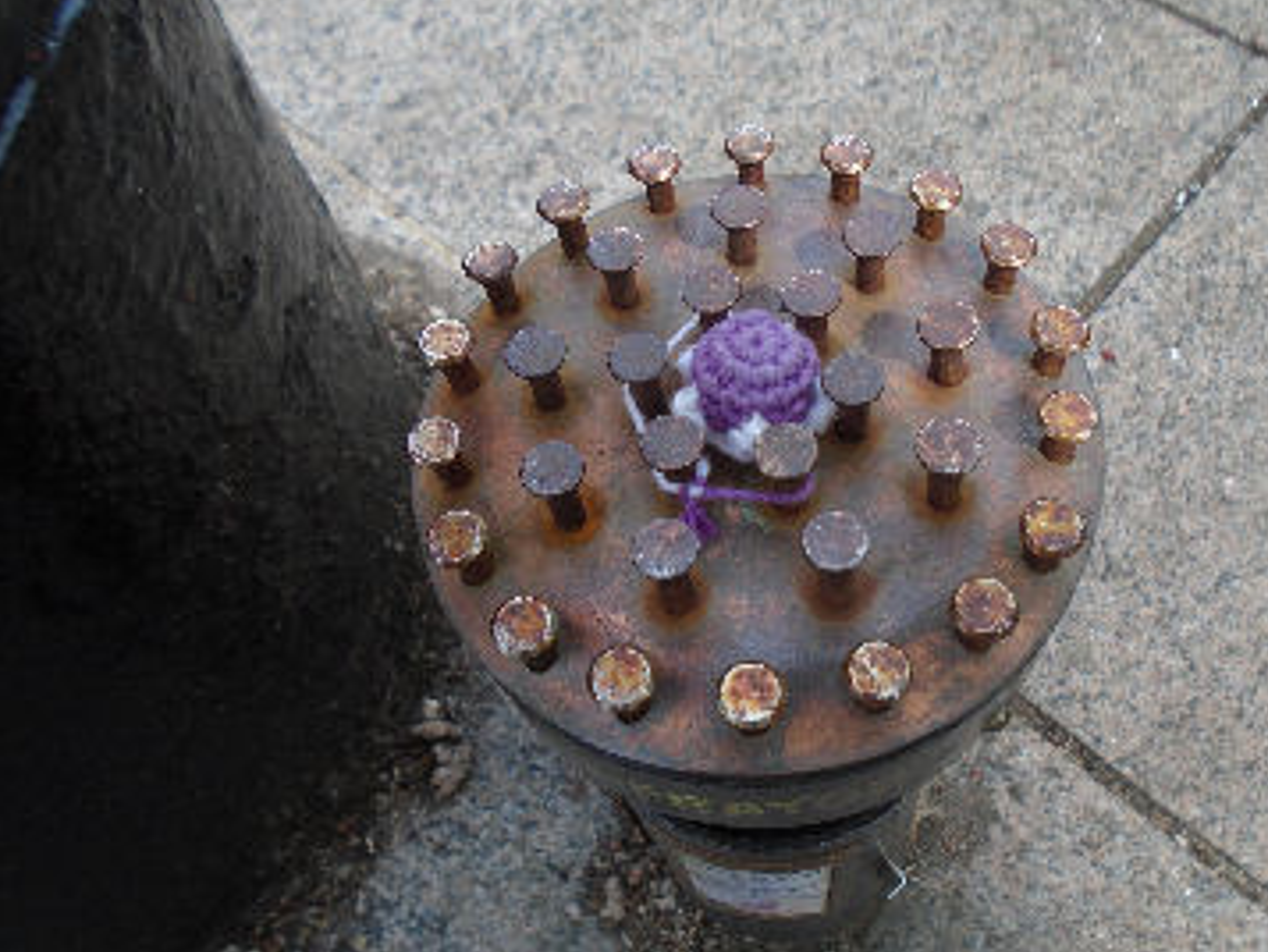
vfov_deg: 46.7
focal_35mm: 30
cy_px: 424
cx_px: 728
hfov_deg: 59.7
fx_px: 1099
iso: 100
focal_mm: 4.6
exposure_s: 1/400
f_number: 3.2
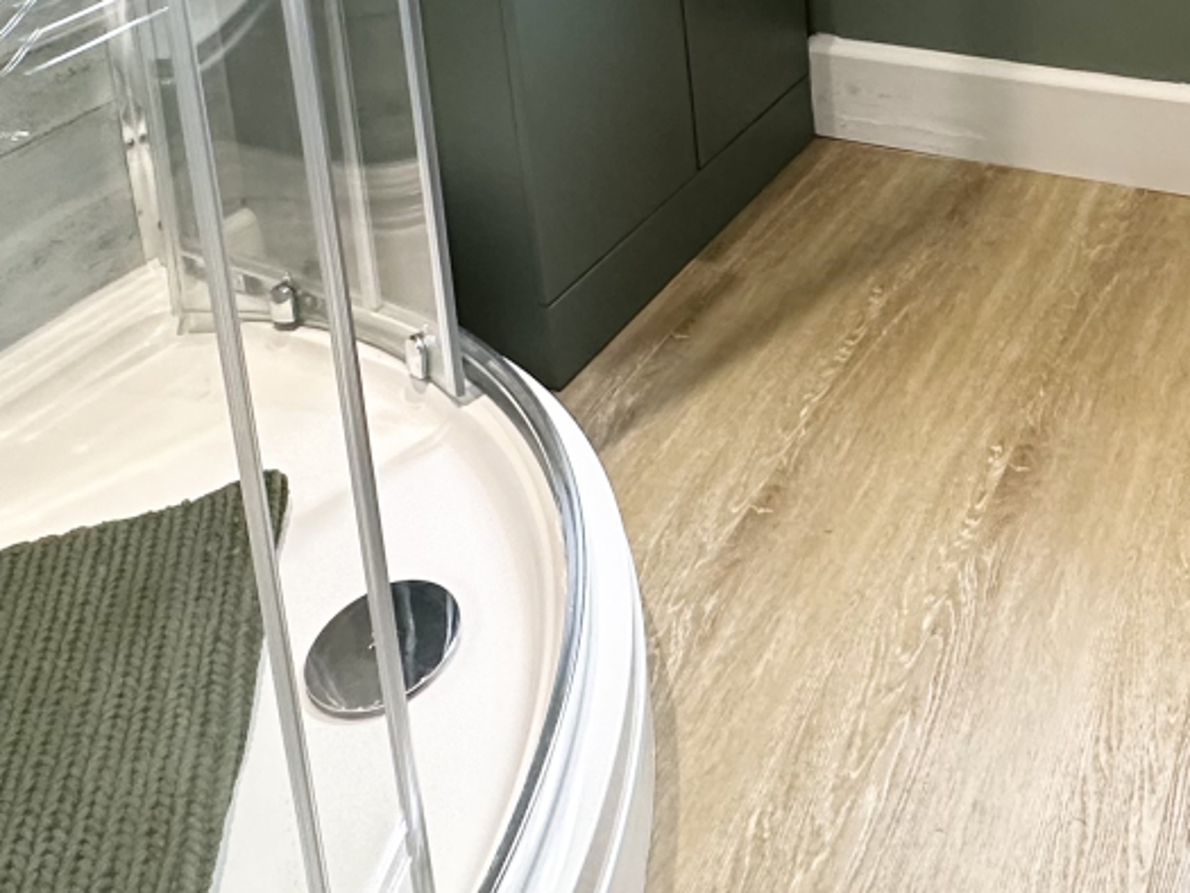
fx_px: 1375
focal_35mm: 40
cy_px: -294
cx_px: 925
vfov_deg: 28.7
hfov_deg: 44.8
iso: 250
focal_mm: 2.22
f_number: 2.2
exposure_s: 1/100
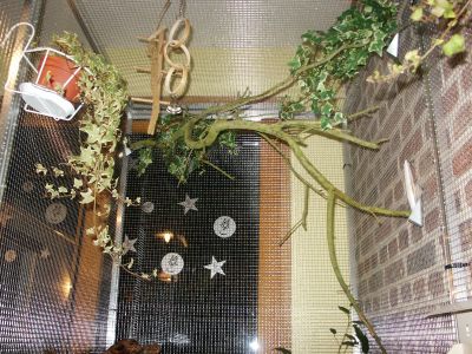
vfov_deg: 40.7
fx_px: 477
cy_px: 177
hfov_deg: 52.6
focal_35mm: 35
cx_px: 236
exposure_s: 1/45
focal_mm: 7.18
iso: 200
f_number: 3
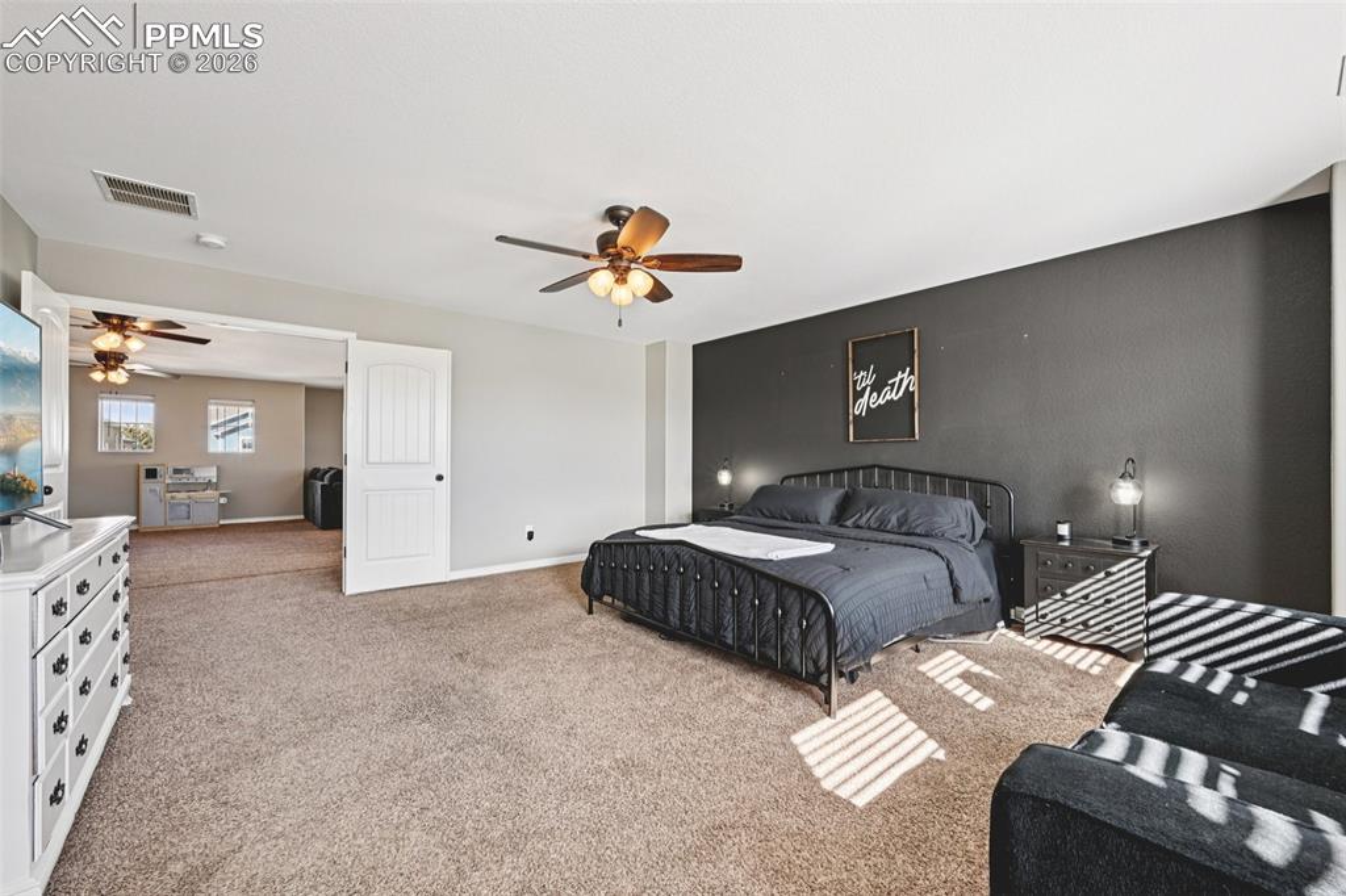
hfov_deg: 104.3
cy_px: 448
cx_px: 673
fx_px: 523
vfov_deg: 81.2
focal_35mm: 14
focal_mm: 14
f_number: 11
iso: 400
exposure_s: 1/15
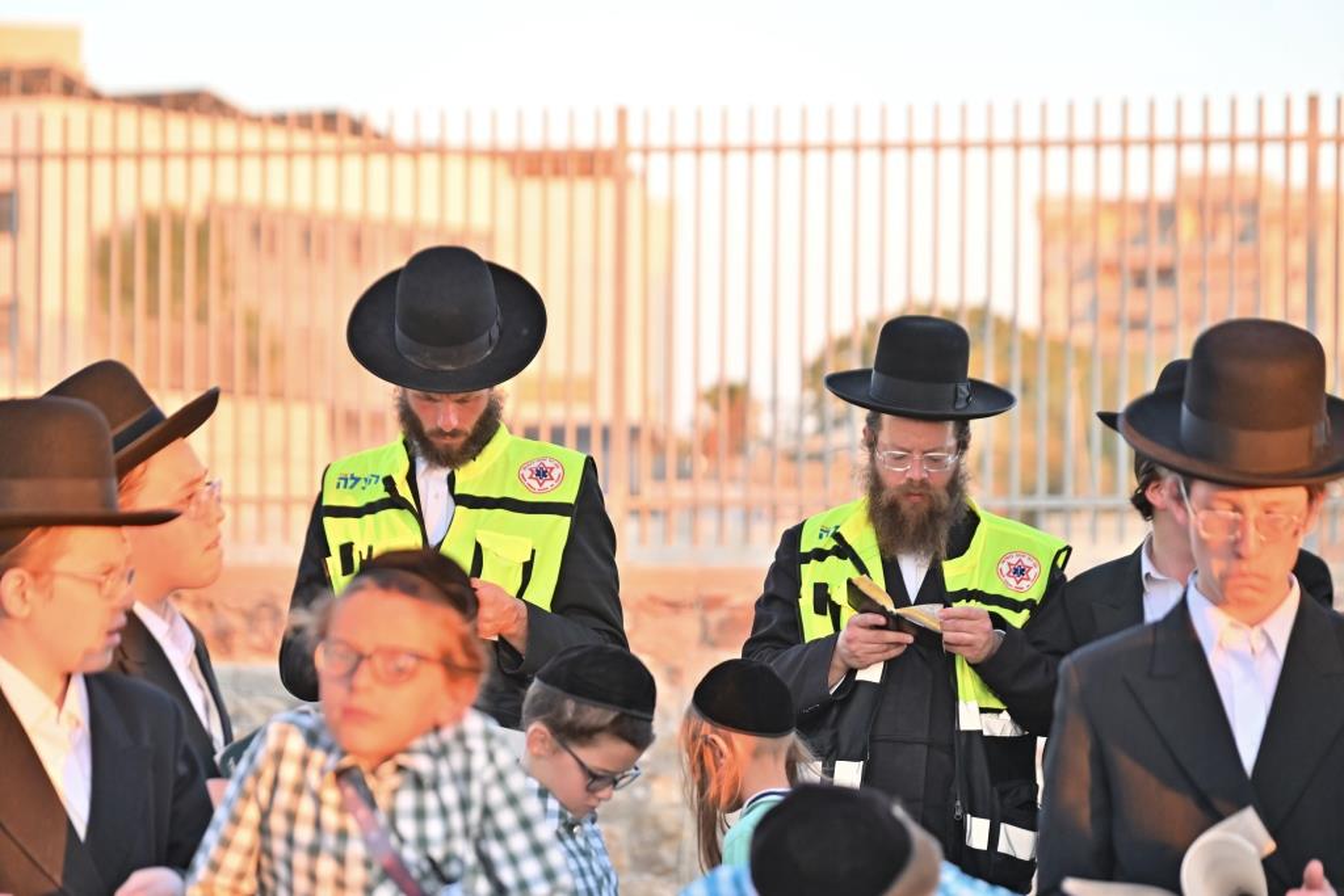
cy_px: 448
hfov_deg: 17.1
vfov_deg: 11.4
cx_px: 672
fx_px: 4480
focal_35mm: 120
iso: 800
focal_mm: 120
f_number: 4
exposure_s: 1/320
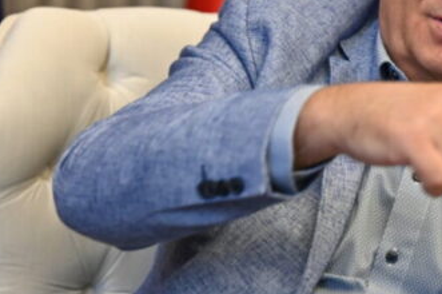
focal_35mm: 209
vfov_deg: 6.6
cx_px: 256
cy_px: 81
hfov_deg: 9.9
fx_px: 2563
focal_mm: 90
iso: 3200
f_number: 2.8
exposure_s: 1/160
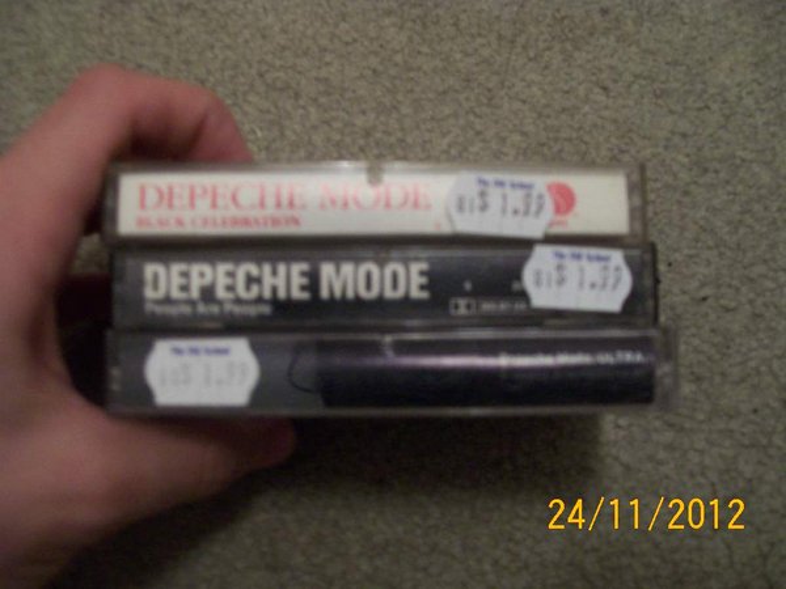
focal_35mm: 36
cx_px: 393
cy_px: 294
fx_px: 817
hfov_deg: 51.4
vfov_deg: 39.7
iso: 160
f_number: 2.7
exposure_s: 1/8
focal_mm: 6
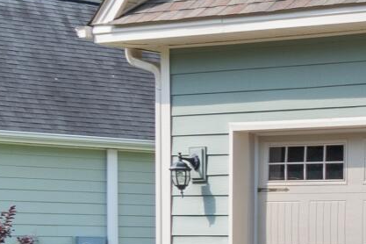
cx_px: 1066
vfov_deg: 12.4
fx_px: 1098
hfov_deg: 11.6
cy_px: 276
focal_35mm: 108
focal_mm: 10
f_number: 5.6
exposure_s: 1/125
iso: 100
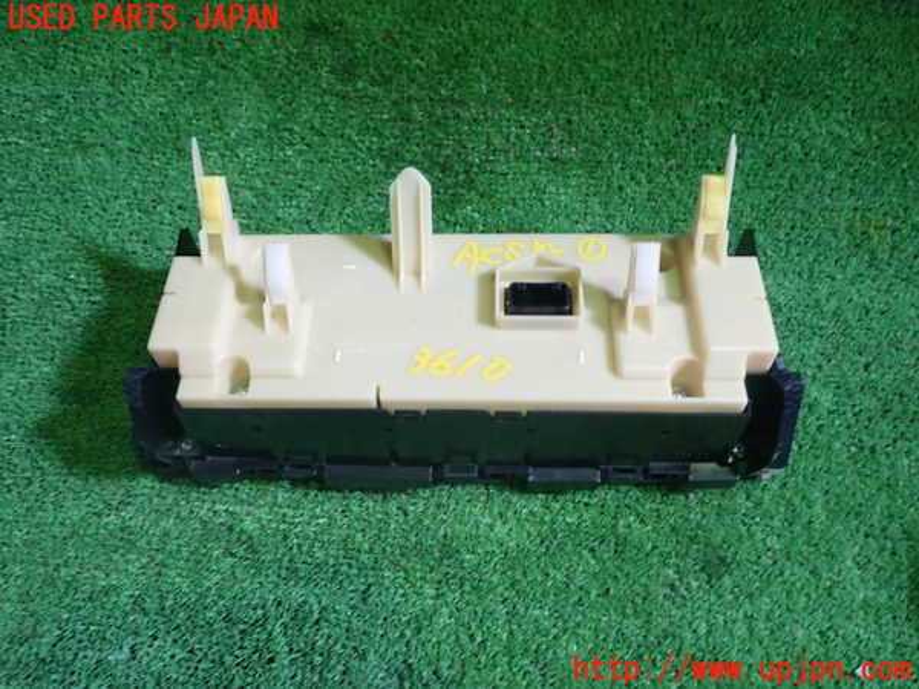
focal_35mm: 30
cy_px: 344
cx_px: 460
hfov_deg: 60.0
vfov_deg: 46.8
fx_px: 796
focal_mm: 5.4
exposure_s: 1/30
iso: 200
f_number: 2.3
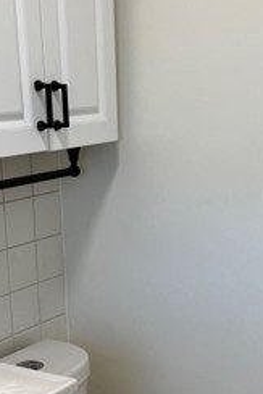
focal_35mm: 71
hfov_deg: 19.2
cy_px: 357
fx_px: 777
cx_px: 169
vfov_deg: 27.4
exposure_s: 1/120
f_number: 1.6
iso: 64
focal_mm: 5.1
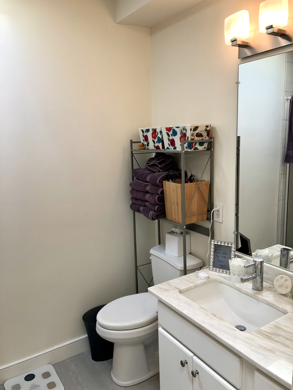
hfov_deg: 49.7
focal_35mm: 28
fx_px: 316
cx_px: 146
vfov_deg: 63.4
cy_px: 195
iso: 64
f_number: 1.8
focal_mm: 3.99
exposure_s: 1/120
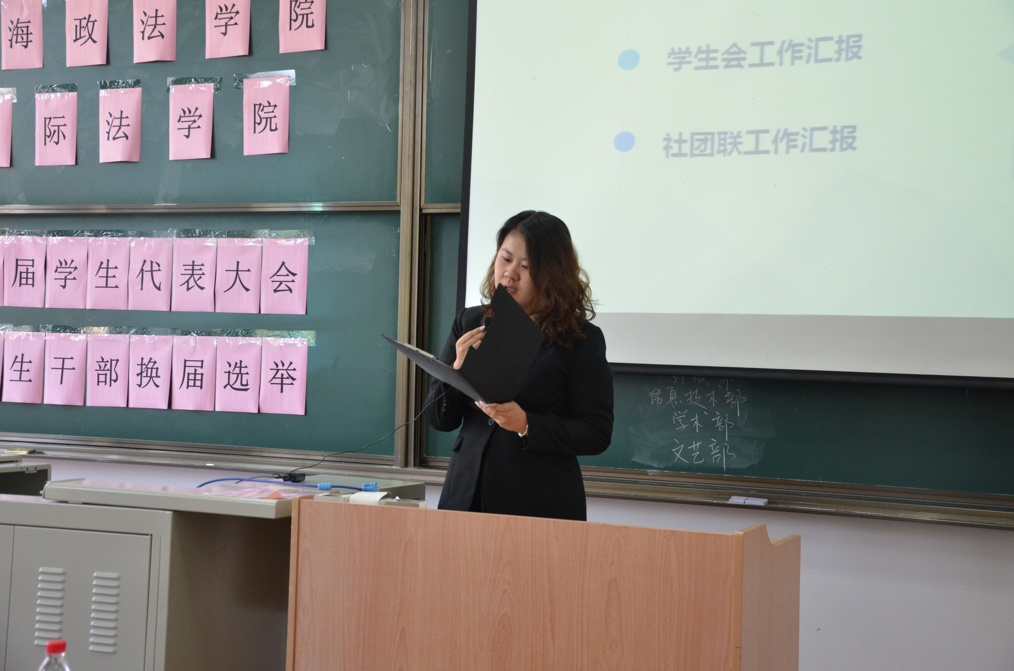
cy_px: 336
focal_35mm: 52
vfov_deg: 25.6
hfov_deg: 37.9
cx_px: 507
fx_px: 1476
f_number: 4.5
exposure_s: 1/40
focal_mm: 35
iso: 800
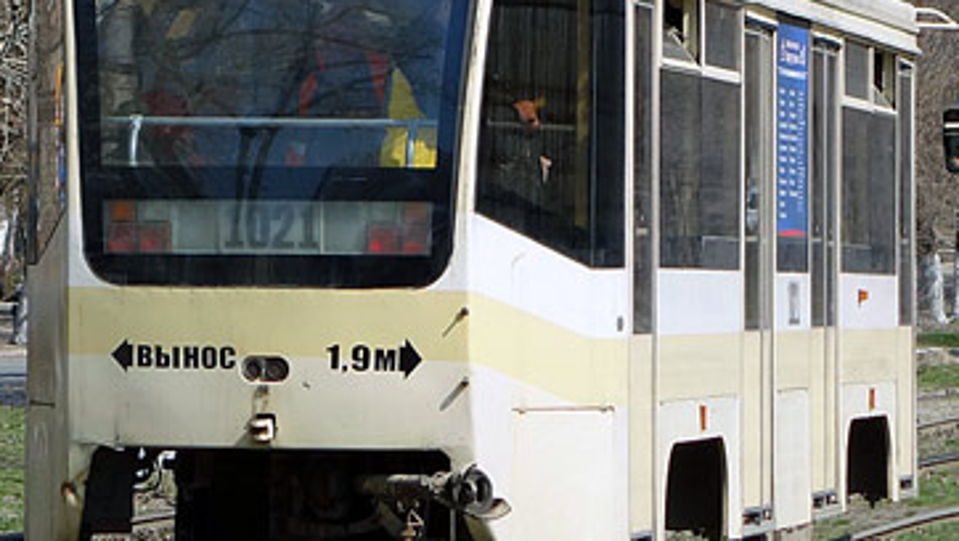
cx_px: 448
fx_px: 8828
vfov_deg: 3.5
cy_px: -98
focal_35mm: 347
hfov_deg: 6.2
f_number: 4.9
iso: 125
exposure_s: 1/640
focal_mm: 37.1
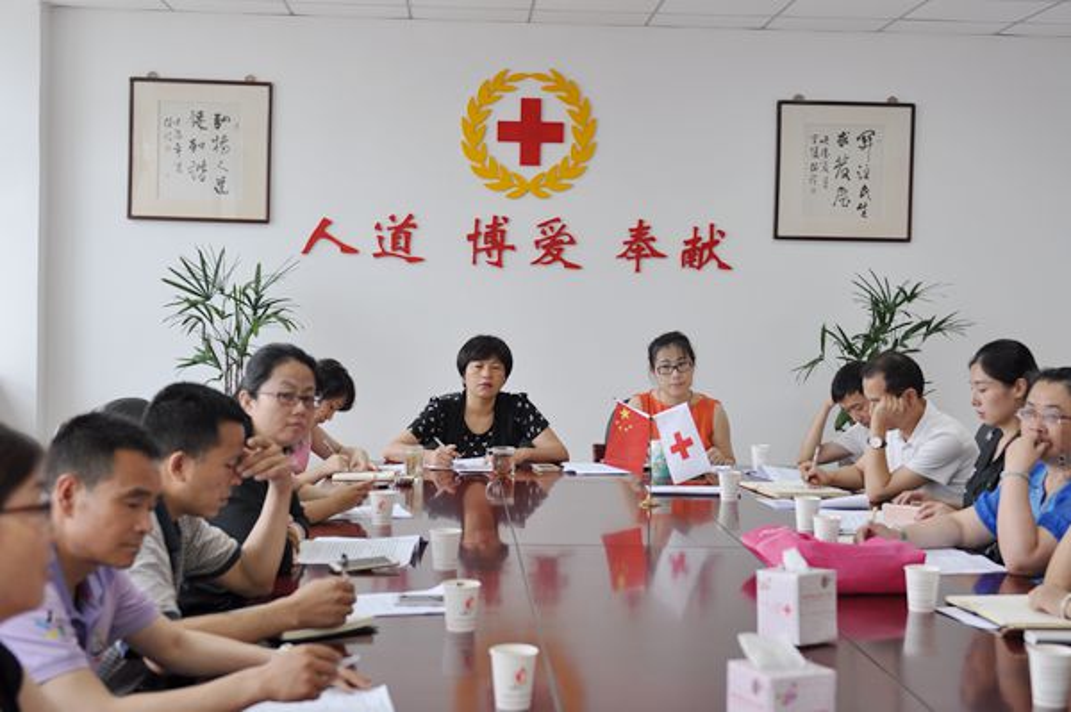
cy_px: 356
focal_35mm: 54
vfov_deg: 25.0
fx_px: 1605
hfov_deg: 36.9
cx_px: 536
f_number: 2.8
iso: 250
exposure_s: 1/80
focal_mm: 36
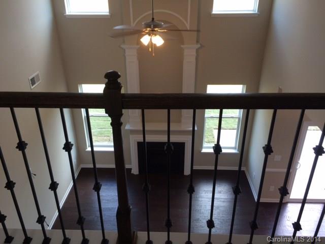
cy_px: 122
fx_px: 272
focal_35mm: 29
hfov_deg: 61.7
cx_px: 162
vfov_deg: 48.2
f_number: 2.2
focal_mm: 4.15
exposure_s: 1/60
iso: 50
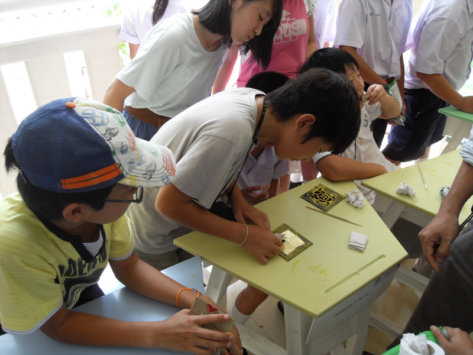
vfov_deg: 49.7
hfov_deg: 63.4
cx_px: 236
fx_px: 383
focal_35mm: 28
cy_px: 178
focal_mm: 6
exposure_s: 1/60
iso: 100
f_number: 2.8
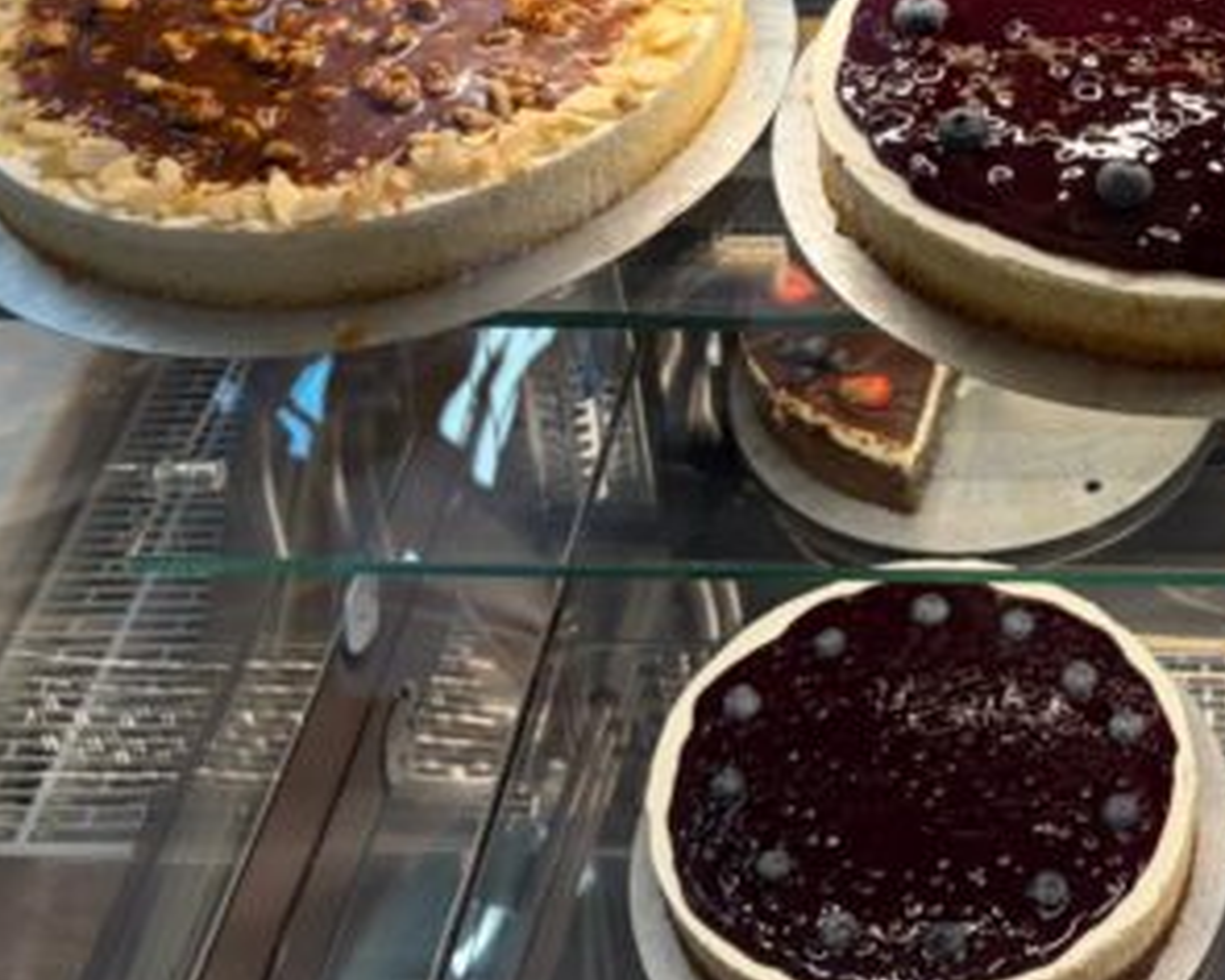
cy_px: 33
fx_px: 2393
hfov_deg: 26.8
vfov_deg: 22.4
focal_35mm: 66
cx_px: 1287
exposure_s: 1/100
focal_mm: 5.96
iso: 80
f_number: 1.6
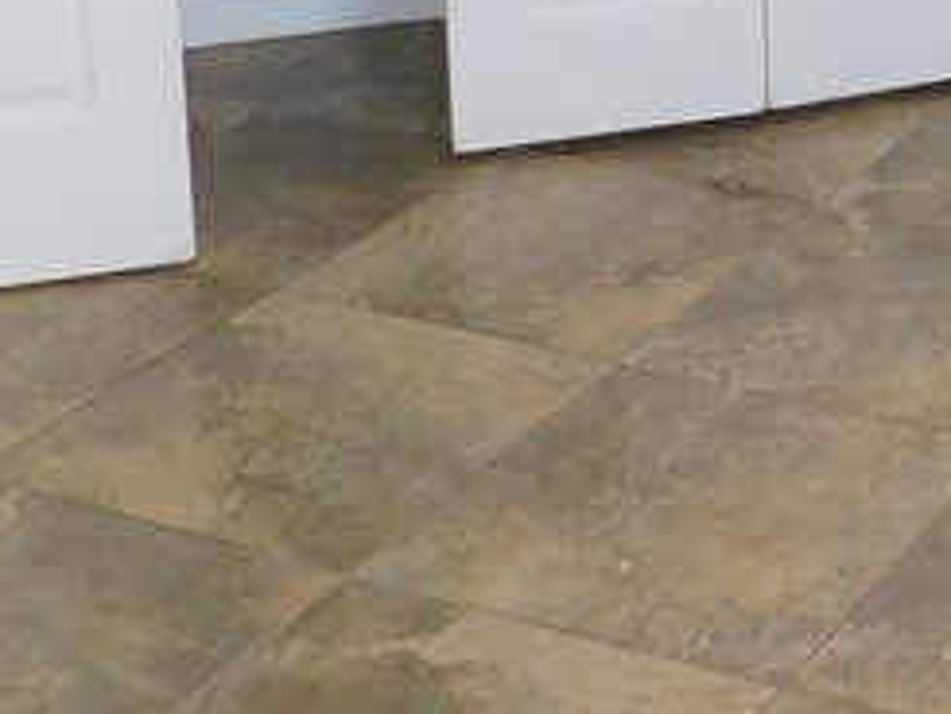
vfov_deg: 14.2
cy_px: -427
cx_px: 1149
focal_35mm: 96
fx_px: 2639
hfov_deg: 19.2
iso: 200
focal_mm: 4
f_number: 3
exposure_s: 1/30
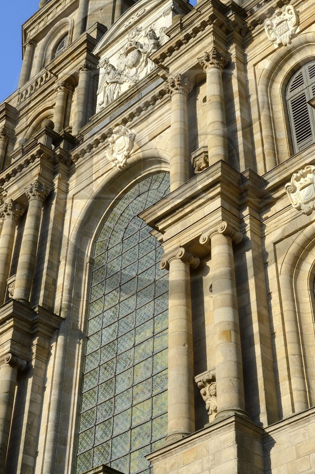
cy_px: 135
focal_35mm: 64
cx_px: 170
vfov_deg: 31.0
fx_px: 841
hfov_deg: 21.2
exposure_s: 1/160
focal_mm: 36
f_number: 20
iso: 400
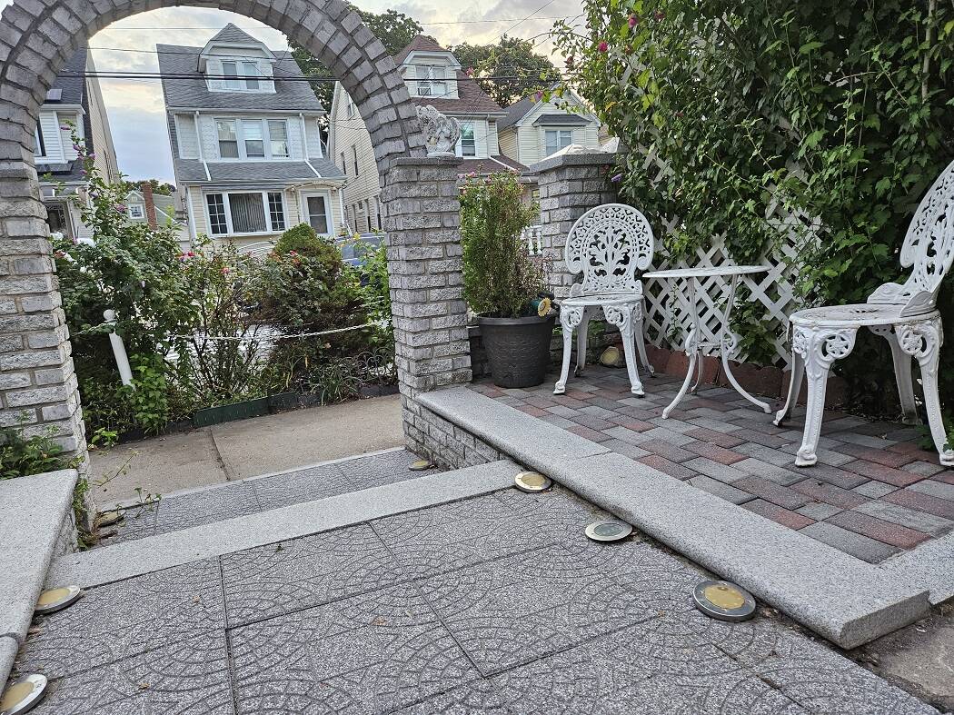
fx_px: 634
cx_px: 477
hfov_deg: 73.9
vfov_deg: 58.9
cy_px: 358
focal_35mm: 23
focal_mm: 5.4
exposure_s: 1/180
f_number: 1.8
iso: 200
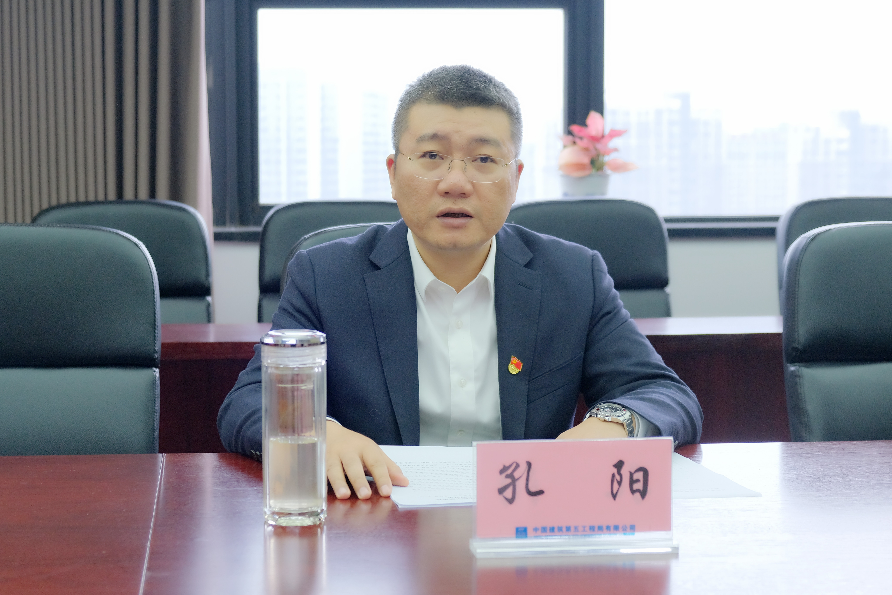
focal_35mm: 54
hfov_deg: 36.9
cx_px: 446
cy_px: 298
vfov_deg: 25.1
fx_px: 1338
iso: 1000
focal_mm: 35.8
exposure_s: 1/105
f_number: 3.6
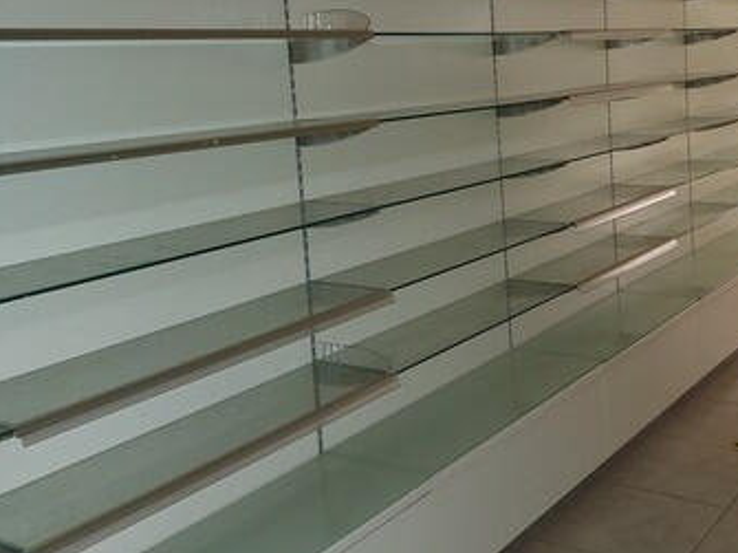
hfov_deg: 43.4
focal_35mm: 43
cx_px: 480
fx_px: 916
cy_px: 156
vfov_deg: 33.1
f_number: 1.8
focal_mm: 5.23
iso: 320
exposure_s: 1/25
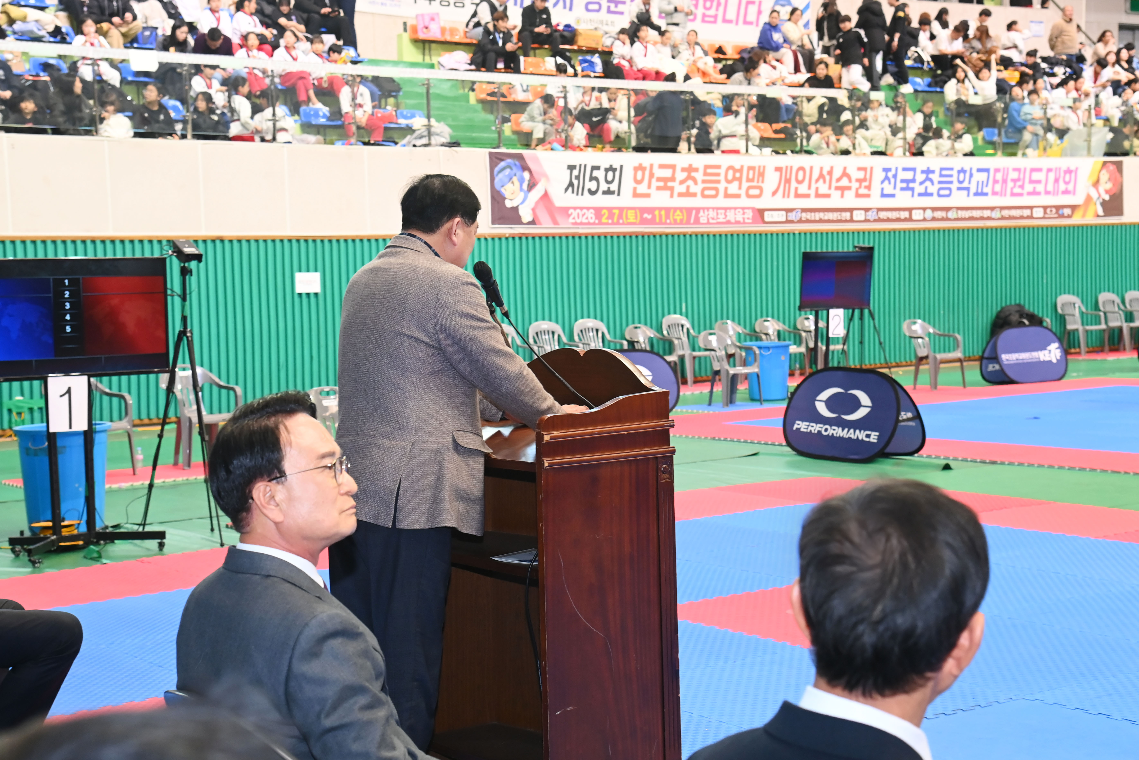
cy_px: 380
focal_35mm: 50
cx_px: 570
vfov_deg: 27.0
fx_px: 1582
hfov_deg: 39.6
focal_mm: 50
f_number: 6.3
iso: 2500
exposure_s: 1/250
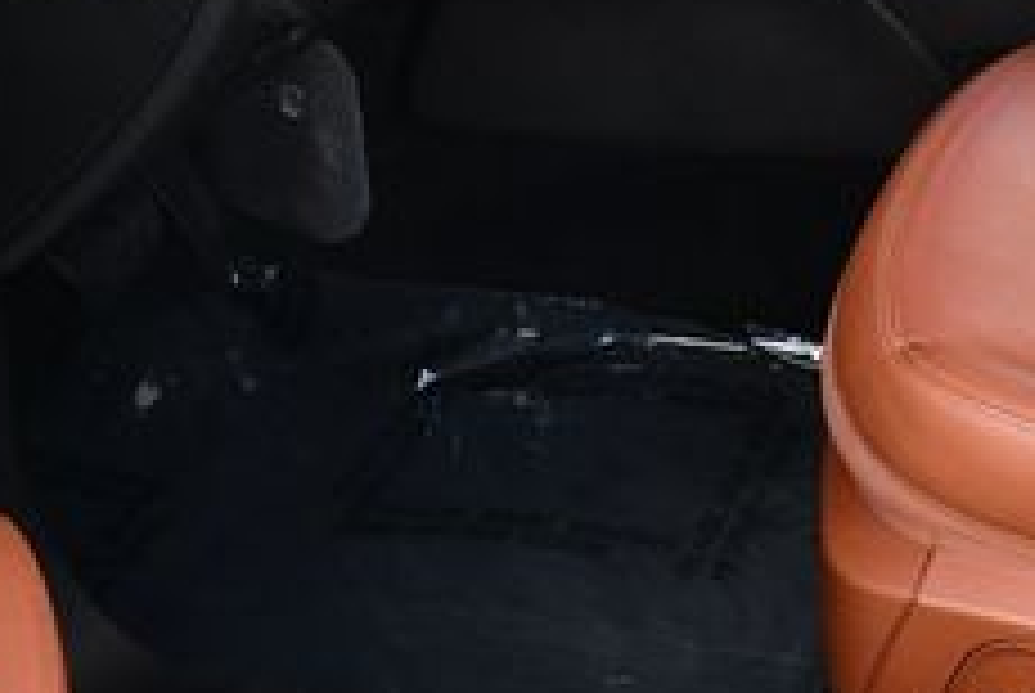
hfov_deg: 20.0
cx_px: 945
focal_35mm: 100
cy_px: 32
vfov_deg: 13.6
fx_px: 2879
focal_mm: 18
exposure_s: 1/250
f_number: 5.6
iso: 320
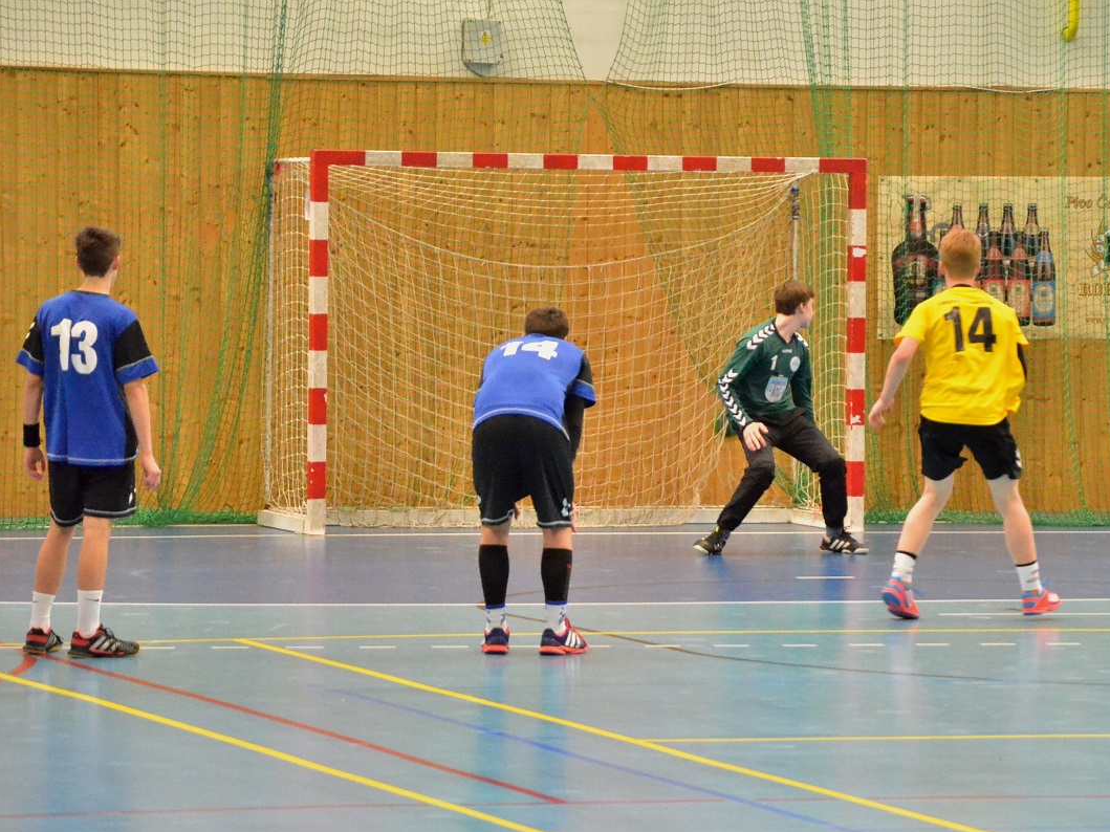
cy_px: 417
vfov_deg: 8.7
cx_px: 609
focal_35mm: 172
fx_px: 5500
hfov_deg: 11.5
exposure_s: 1/125
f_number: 5.6
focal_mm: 105
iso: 5600
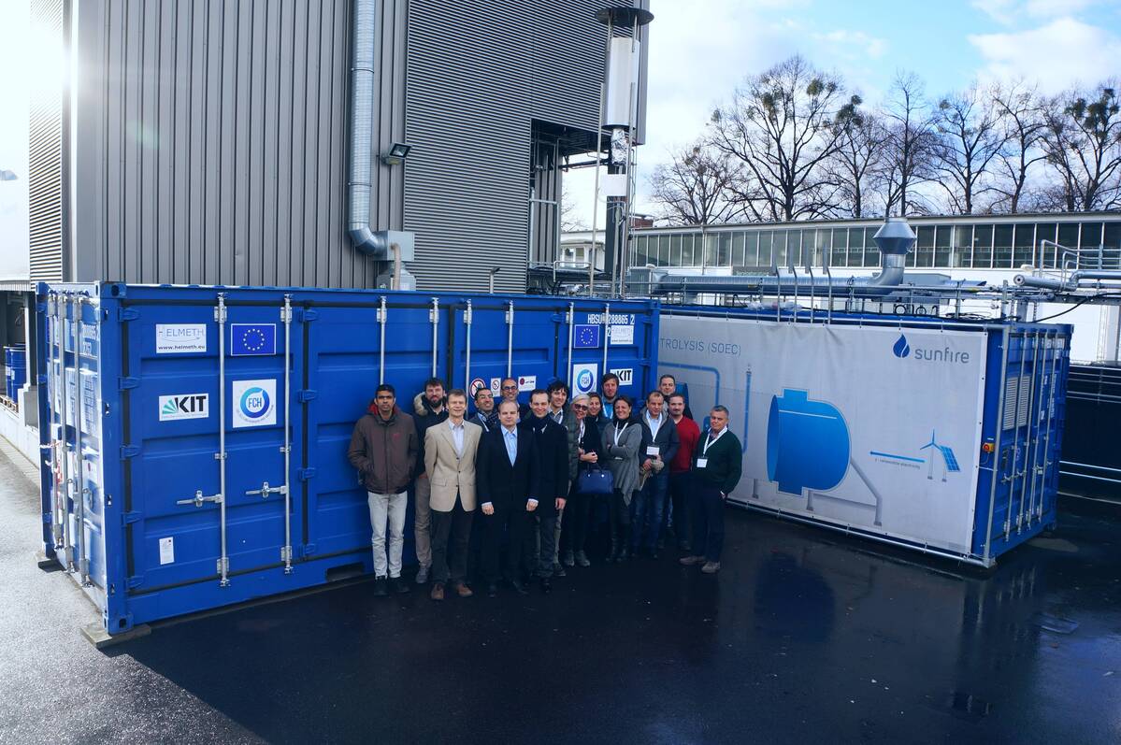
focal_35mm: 32
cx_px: 560
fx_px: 980
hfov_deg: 59.5
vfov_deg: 41.6
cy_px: 372
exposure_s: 1/125
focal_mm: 21
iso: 160
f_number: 8
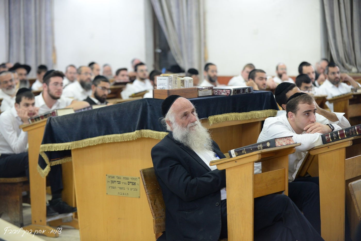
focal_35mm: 95
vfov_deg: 14.4
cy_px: 120
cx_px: 180
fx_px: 953
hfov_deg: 21.5
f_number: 3.2
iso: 2000
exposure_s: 1/160
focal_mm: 95
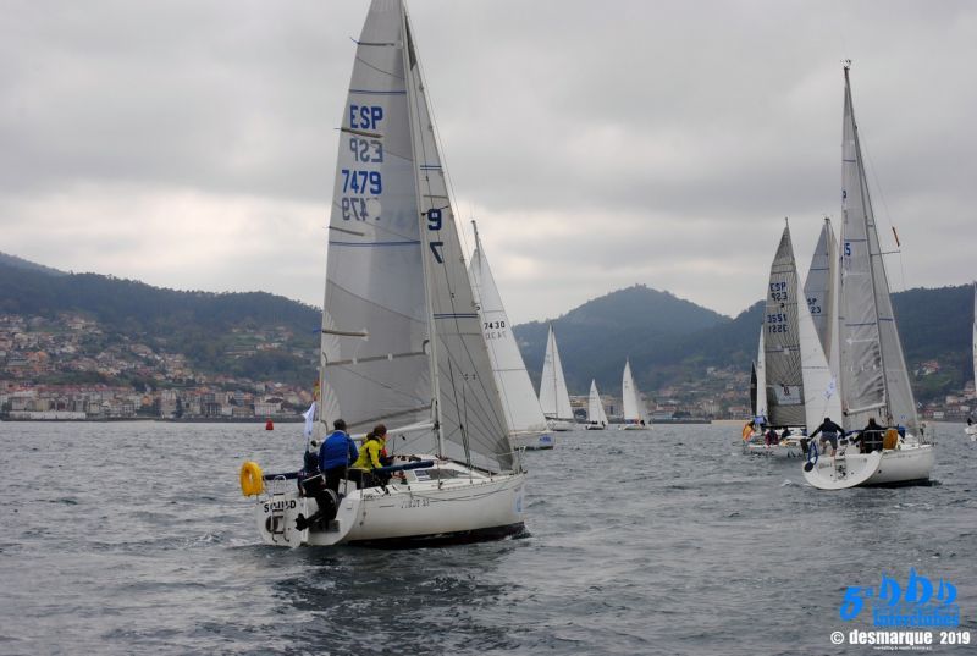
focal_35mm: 82
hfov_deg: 24.6
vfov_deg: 16.6
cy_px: 328
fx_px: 2244
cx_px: 488
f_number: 8
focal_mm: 55
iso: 100
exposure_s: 1/250
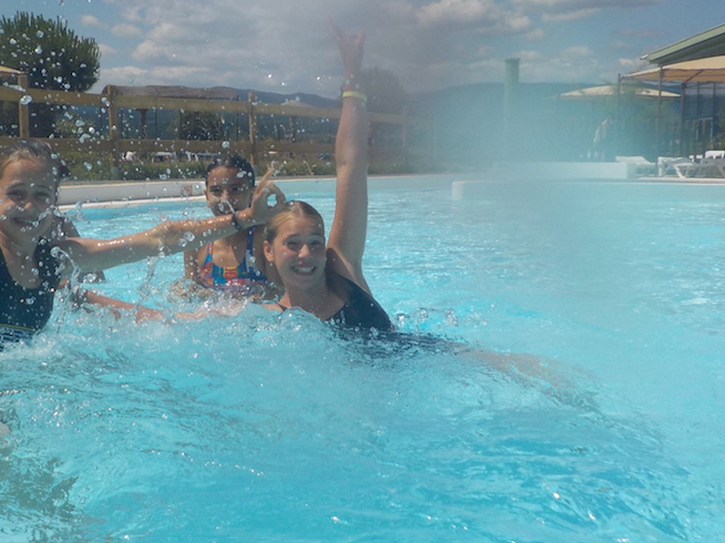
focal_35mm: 47
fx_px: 984
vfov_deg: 30.8
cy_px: 232
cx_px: 232
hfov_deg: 39.9
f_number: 6.6
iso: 125
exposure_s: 1/800
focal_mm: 4.1
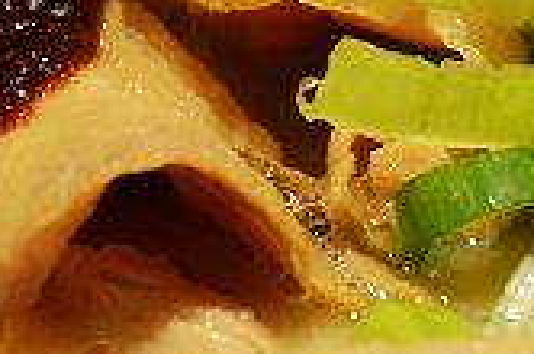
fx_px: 6603
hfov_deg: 4.6
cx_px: 479
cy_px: 16
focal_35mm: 446
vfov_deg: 3.1
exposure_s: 1/40
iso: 800
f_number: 5.3
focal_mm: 66
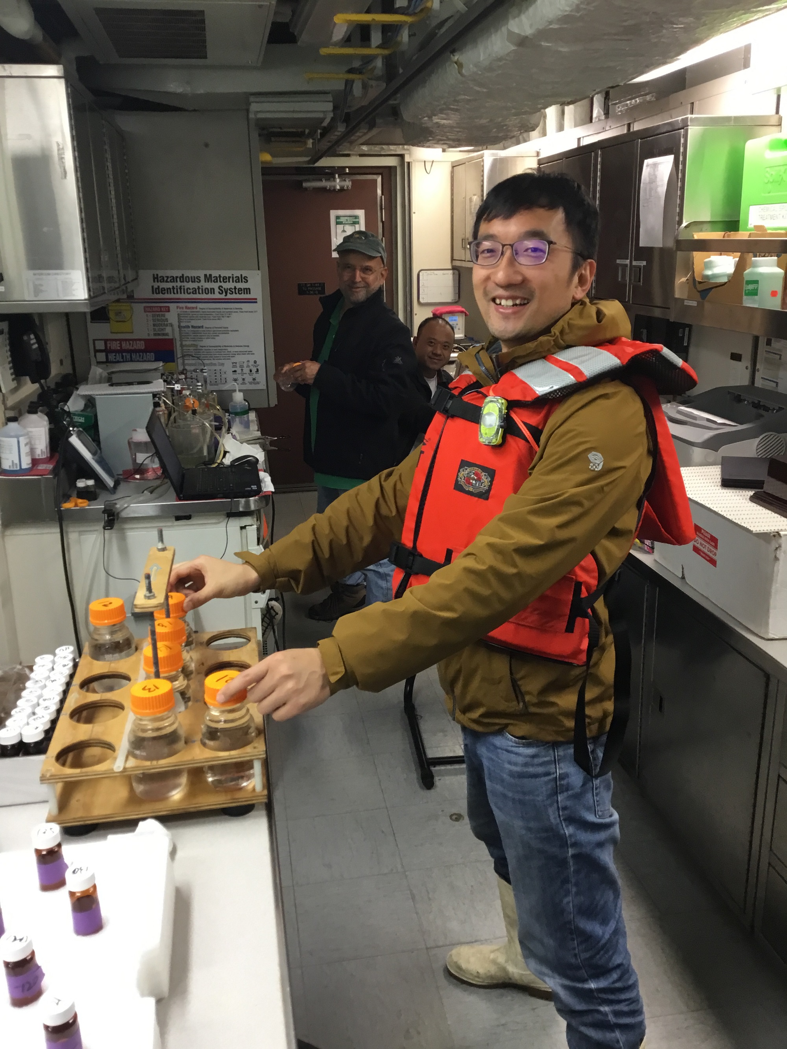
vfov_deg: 58.3
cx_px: 394
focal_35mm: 31
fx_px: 940
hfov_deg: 45.4
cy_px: 524
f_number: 2.4
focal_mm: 3.3
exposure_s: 1/30
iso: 64
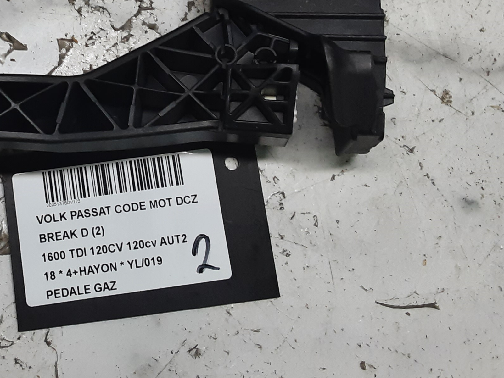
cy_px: 65
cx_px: 67
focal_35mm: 55
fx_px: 801
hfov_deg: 33.4
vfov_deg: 26.0
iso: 100
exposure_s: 1/50
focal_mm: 2.91
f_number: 1.9
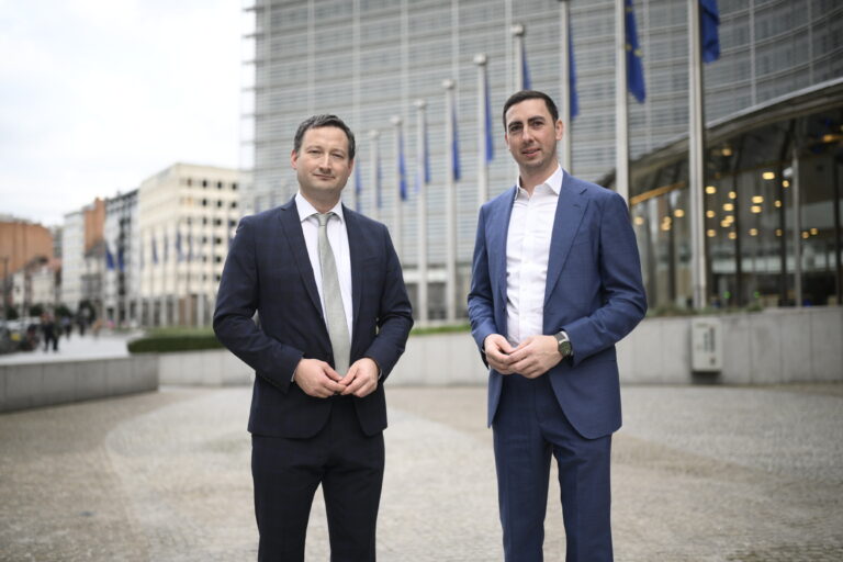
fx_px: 820
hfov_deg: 54.4
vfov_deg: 37.9
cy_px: 281
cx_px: 422
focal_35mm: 35
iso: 160
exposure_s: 1/800
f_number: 1.2
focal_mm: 35
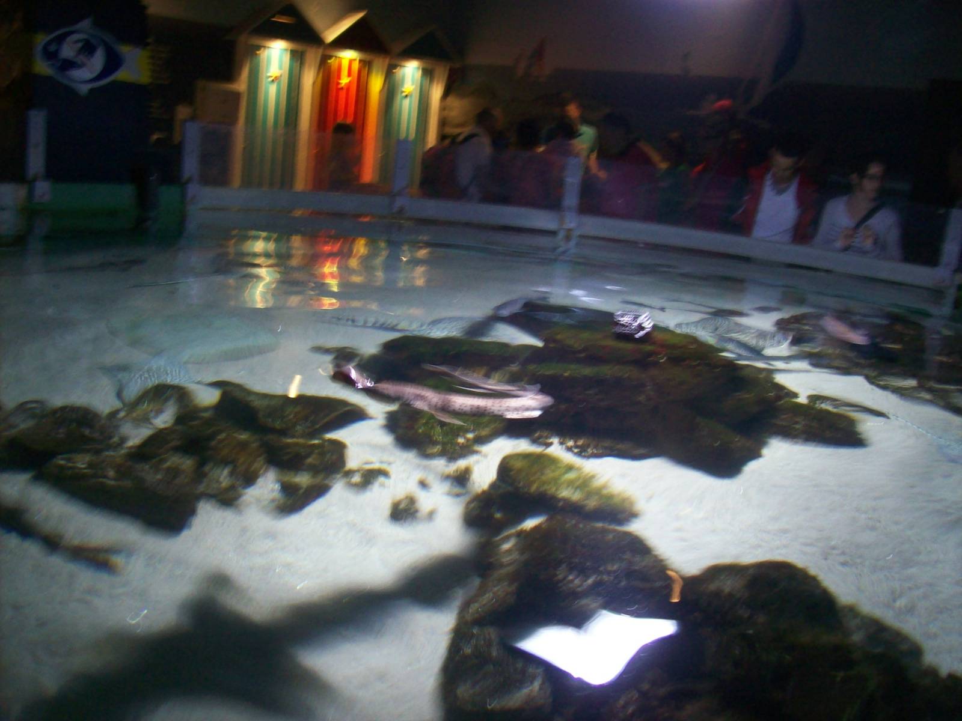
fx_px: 1000
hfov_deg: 51.4
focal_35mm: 36
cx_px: 481
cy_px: 360
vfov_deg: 39.7
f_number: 2.7
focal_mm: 6
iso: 160
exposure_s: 1/12.4
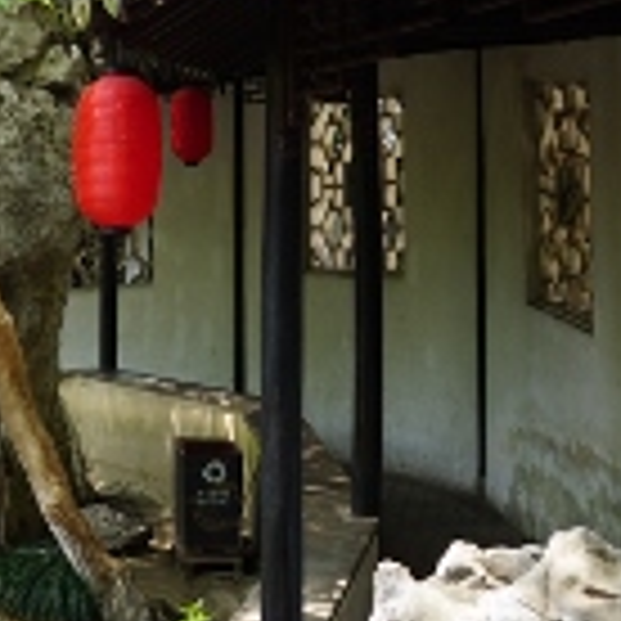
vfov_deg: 19.4
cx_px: 144
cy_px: 187
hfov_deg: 19.3
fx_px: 1806
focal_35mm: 89
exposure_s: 1/80
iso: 100
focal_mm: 24
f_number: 5
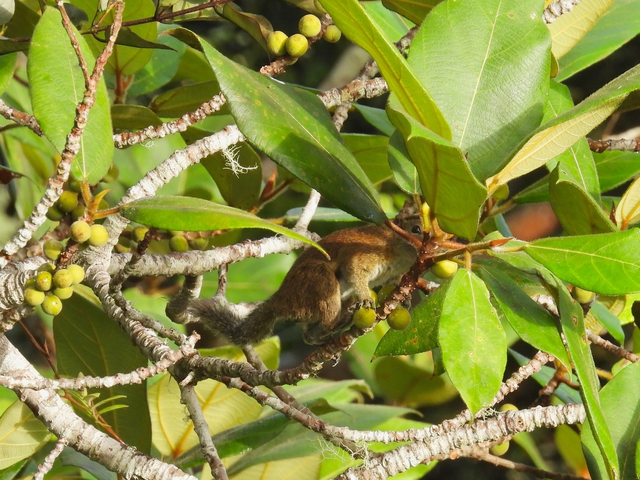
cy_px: 240
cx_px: 320
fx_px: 18489
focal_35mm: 1000
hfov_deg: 2.0
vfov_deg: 1.5
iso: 220
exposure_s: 1/250
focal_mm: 178
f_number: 5.6
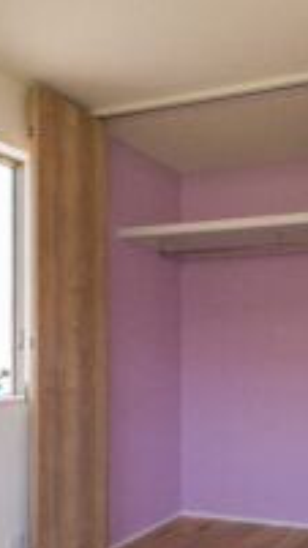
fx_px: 508
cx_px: 330
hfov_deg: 30.5
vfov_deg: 55.9
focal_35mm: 35
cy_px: 344
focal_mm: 14
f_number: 11
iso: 800
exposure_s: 1/30
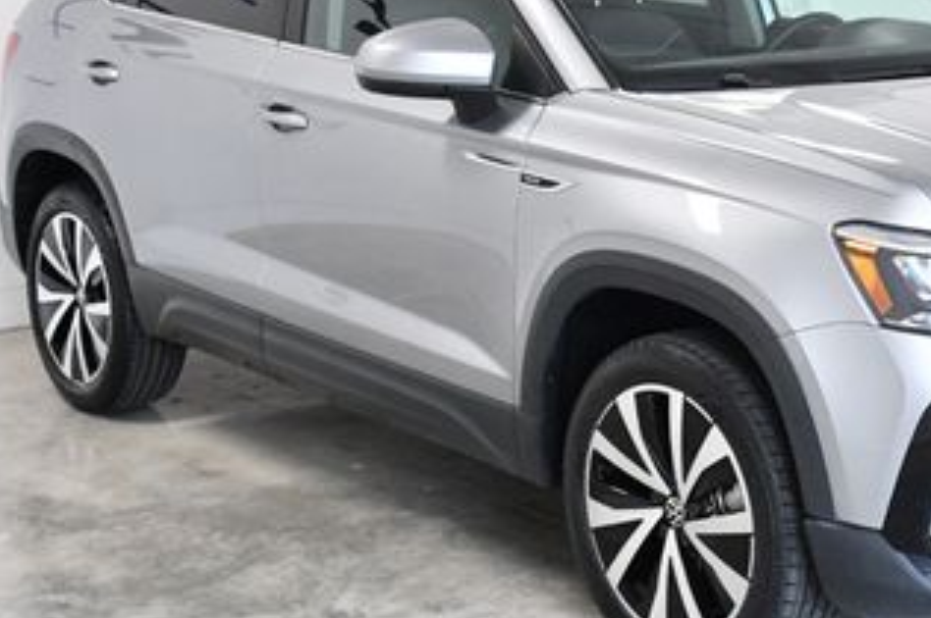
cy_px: 238
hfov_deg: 25.3
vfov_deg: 17.2
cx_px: 725
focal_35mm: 79
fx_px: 2041
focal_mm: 26
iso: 2500
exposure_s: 1/250
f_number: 8
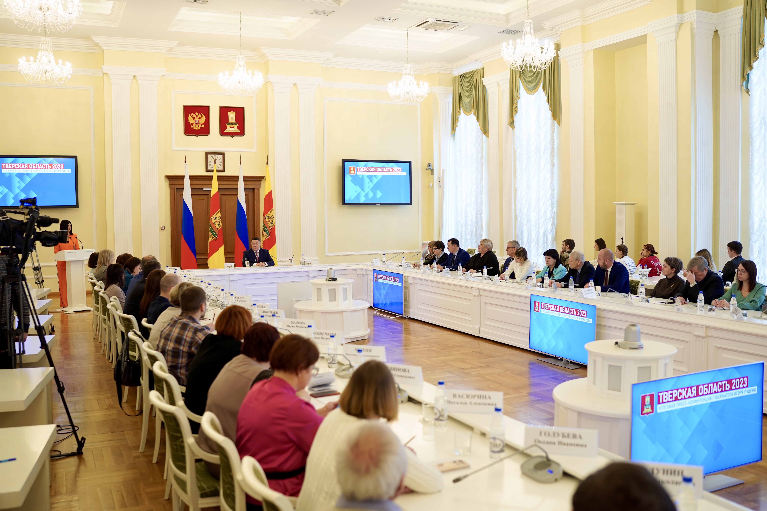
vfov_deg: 37.9
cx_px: 384
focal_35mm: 35
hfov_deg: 54.4
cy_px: 256
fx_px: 746
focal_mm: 35
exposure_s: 1/125
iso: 640
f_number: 2
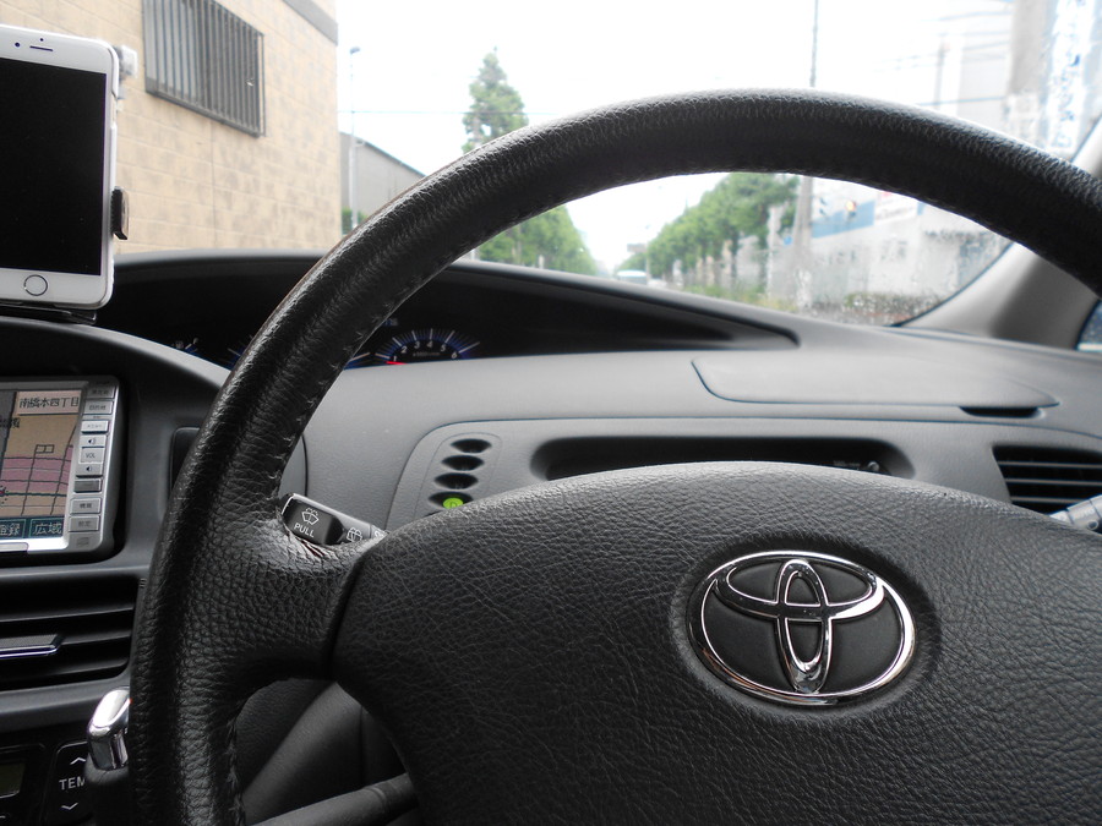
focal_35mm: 26
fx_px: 828
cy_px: 413
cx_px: 551
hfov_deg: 67.3
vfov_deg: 53.1
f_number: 3.2
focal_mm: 4.6
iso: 80
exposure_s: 1/30
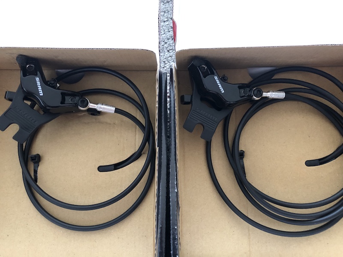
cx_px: 172
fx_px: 277
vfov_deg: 49.7
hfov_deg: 63.4
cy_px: 128
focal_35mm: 28
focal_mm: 3.99
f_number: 1.8
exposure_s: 1/11
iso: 100
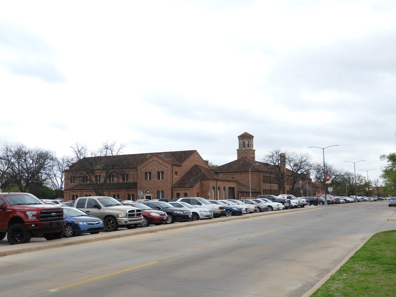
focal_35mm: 35
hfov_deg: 52.6
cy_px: 148
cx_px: 198
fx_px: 400
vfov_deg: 40.7
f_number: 3.8
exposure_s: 1/640
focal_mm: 6.3
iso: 100
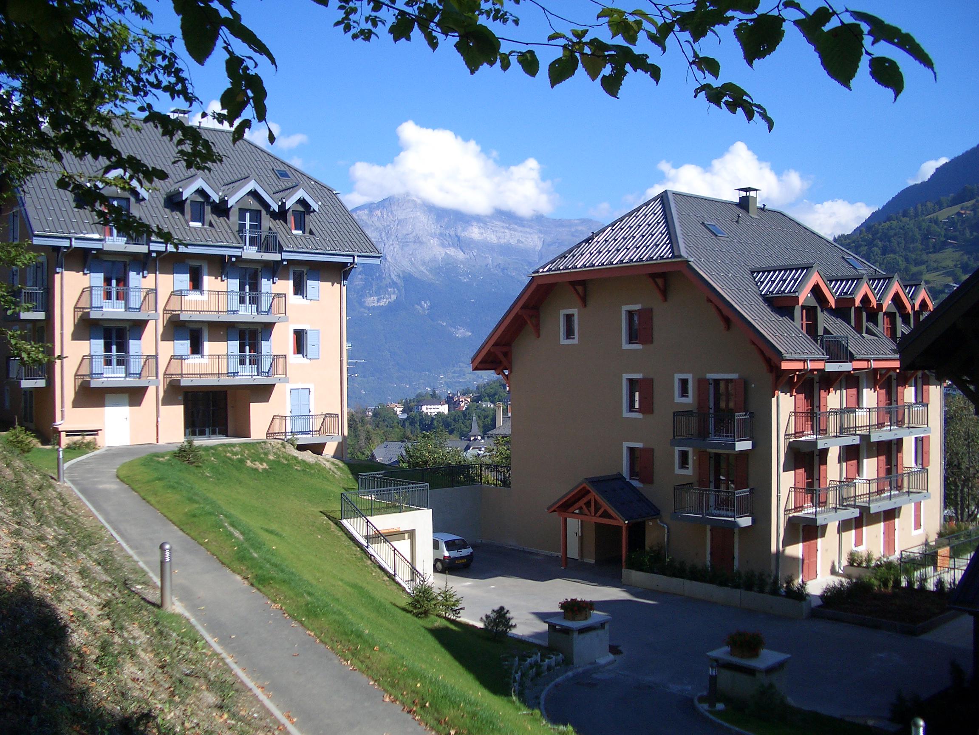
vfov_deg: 40.7
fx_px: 990
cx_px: 490
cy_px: 368
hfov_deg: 52.6
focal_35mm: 35
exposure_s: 1/1000
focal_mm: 5.8
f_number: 2.6
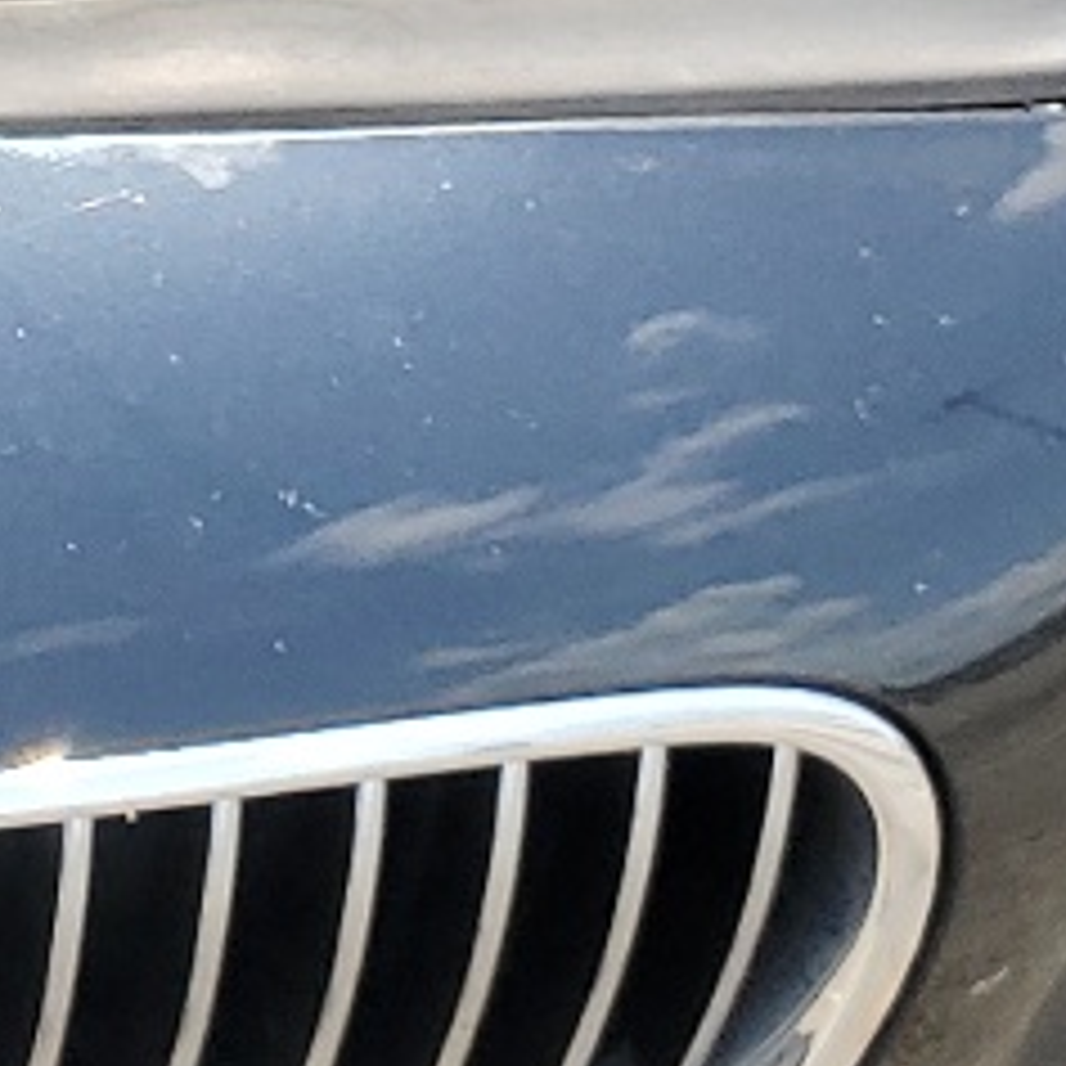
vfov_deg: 10.1
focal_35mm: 155
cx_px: -1160
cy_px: -1295
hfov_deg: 10.3
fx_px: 5400
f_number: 1.5
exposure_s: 1/1250
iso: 50
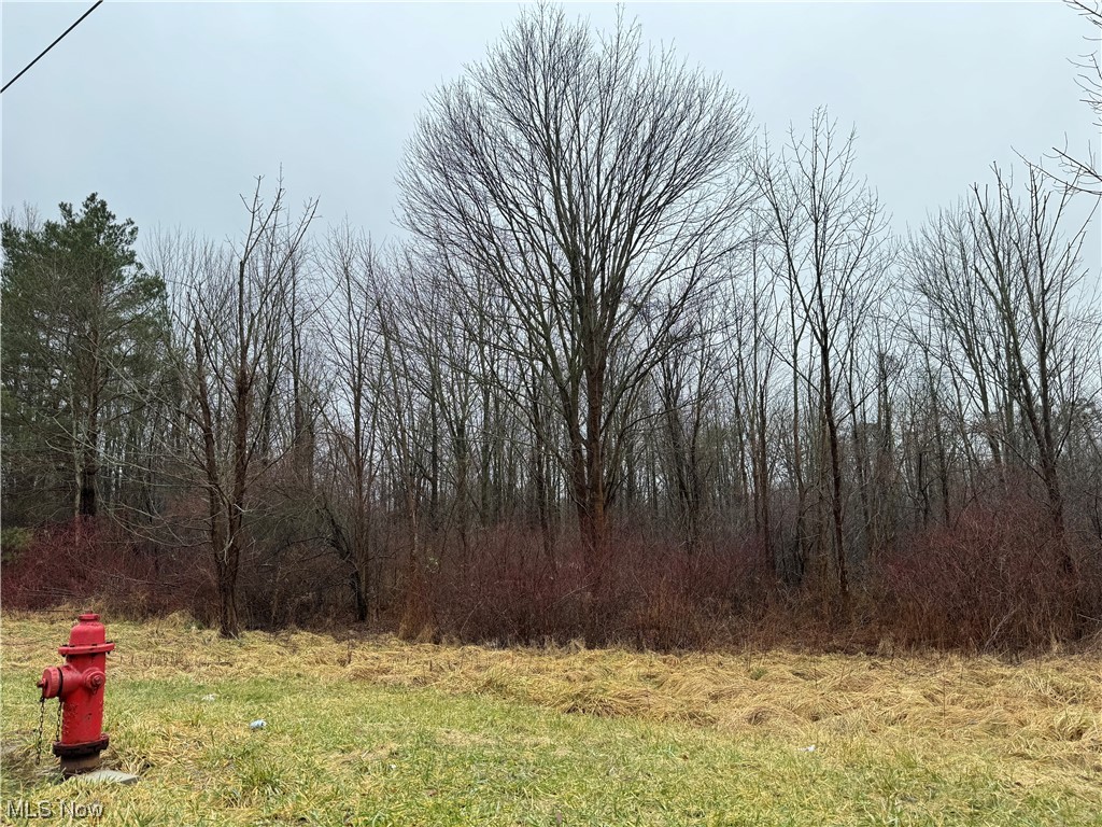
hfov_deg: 71.6
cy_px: 414
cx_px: 551
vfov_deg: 56.8
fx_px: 764
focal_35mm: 24
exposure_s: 1/621
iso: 80
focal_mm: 6.86
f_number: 1.78
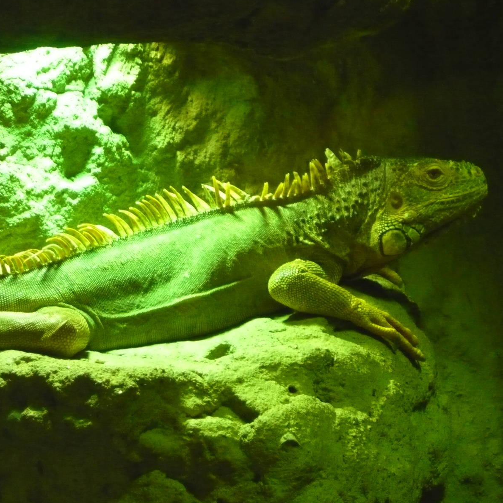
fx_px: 1956
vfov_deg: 14.7
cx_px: 249
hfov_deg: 14.7
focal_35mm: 119
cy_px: 251
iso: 800
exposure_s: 1/25
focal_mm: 16.5
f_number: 5.1
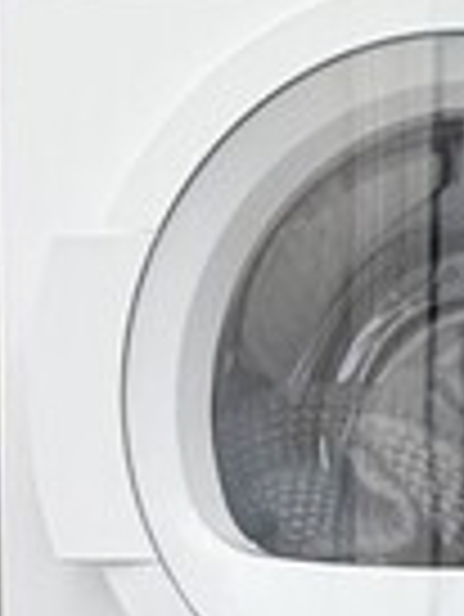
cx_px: 707
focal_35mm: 102
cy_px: 1111
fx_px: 1820
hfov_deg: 13.6
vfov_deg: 16.2
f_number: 2.2
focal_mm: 2.22
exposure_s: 1/120
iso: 200
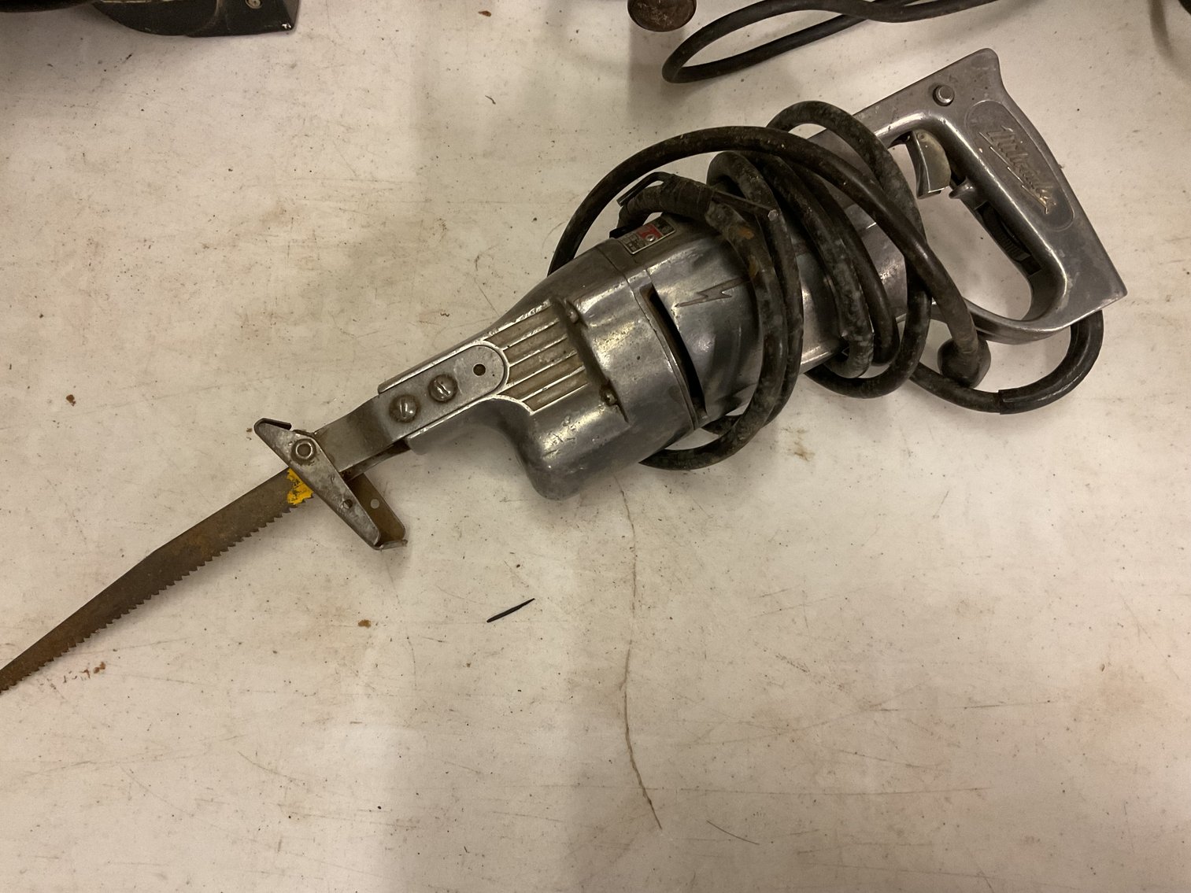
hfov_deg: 61.7
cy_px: 446
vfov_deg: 48.2
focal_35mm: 29
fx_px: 998
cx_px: 596
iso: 200
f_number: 1.8
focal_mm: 3
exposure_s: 1/40
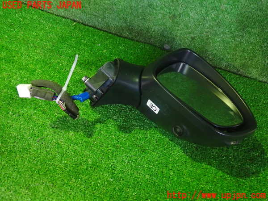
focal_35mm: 30
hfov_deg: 60.0
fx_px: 232
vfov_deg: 46.8
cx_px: 134
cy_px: 100
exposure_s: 1/20
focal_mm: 5.4
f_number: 2.3
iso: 800
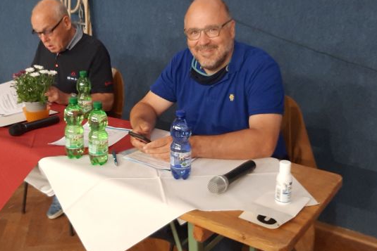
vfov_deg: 31.8
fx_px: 440
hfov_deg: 46.1
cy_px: 93
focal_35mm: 42
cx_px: 150
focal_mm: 3.93
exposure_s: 1/25
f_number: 1.7
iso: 250
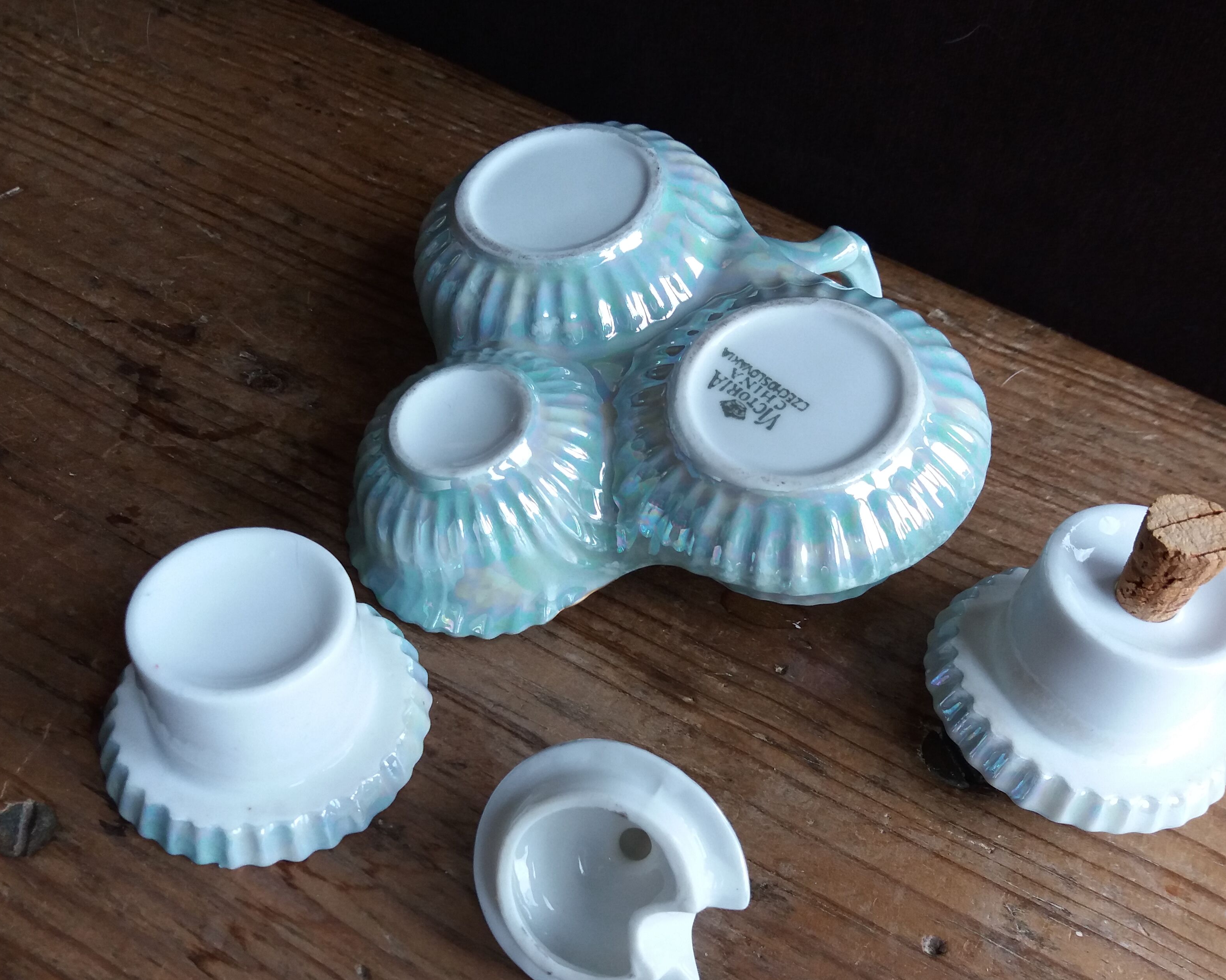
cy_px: 543
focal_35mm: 36
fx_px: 1306
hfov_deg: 50.3
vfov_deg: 41.1
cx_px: 622
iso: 80
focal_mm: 3.7
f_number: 1.9
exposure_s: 1/100
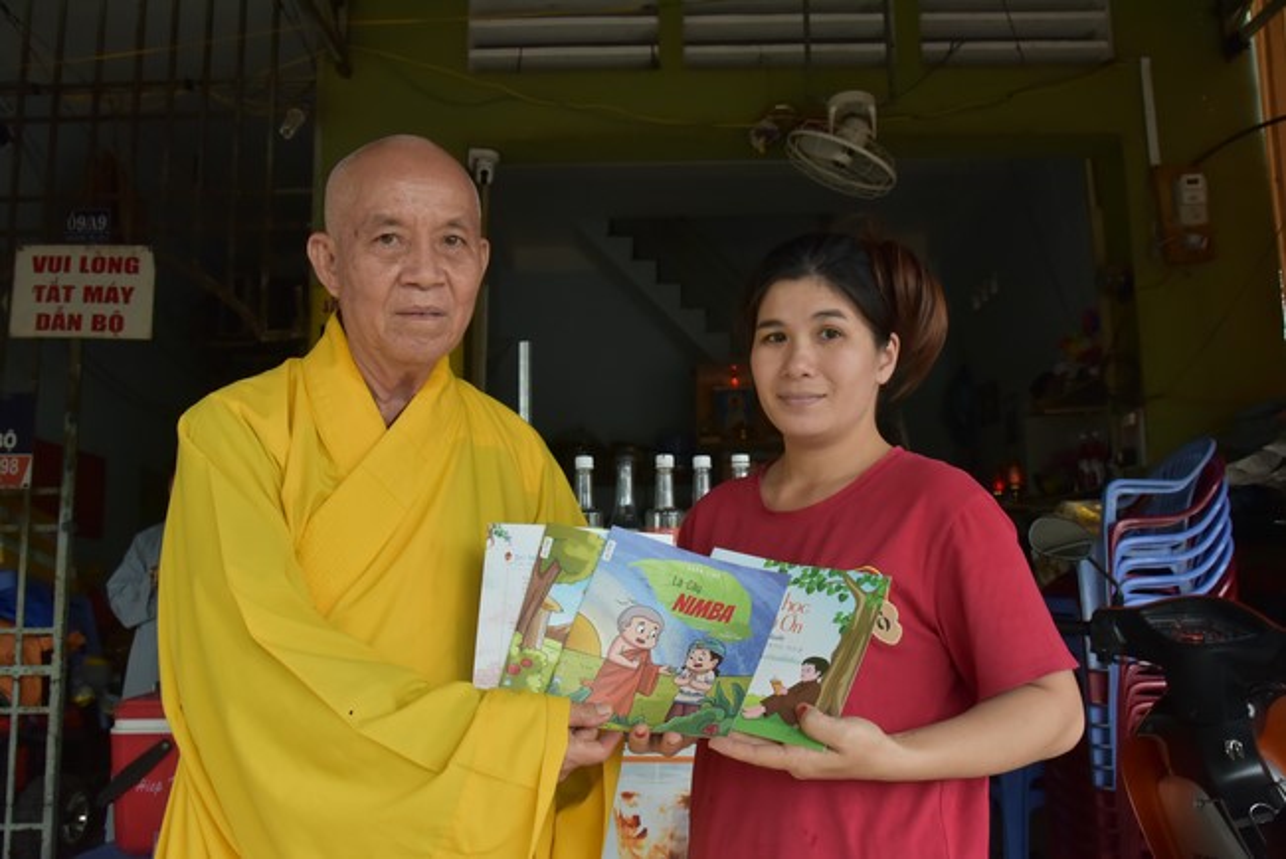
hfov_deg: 61.9
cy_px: 430
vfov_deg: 43.6
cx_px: 643
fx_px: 1072
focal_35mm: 30
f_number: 10
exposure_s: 1/400
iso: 1600
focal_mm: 30
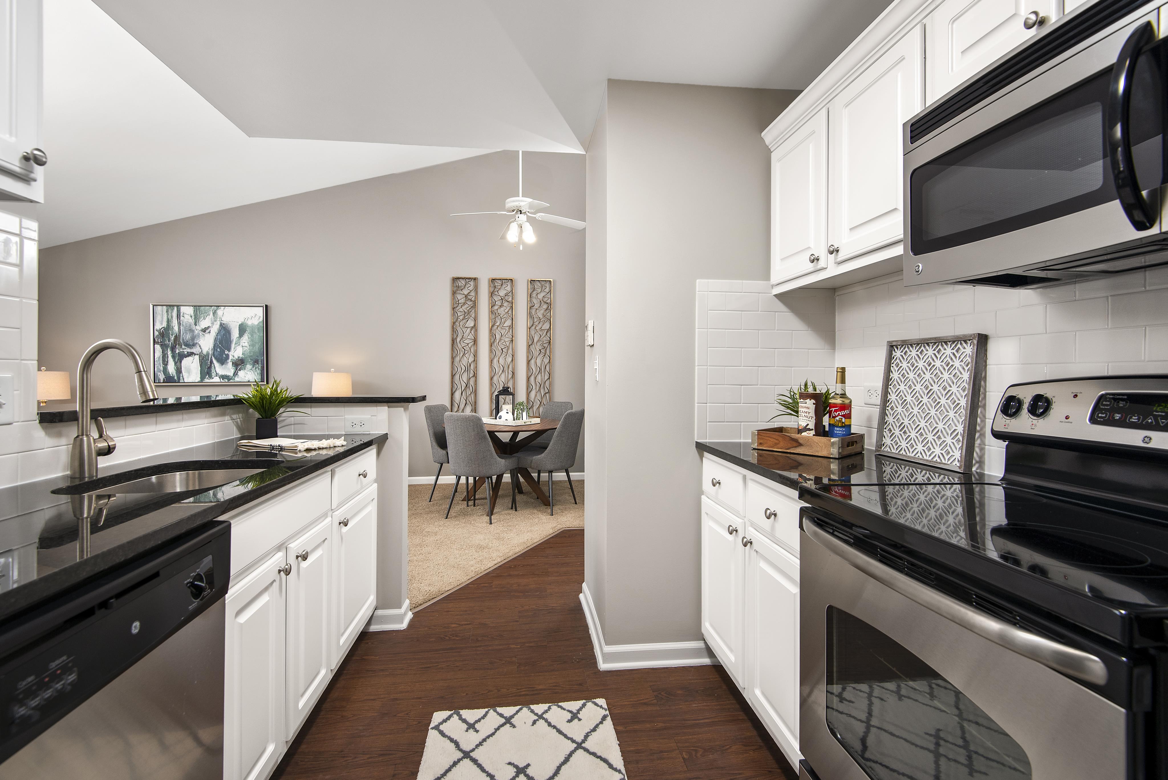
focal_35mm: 16
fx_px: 519
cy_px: 390
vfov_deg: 73.8
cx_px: 584
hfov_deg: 96.7
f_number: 7.1
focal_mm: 16
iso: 400
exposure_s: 1/30
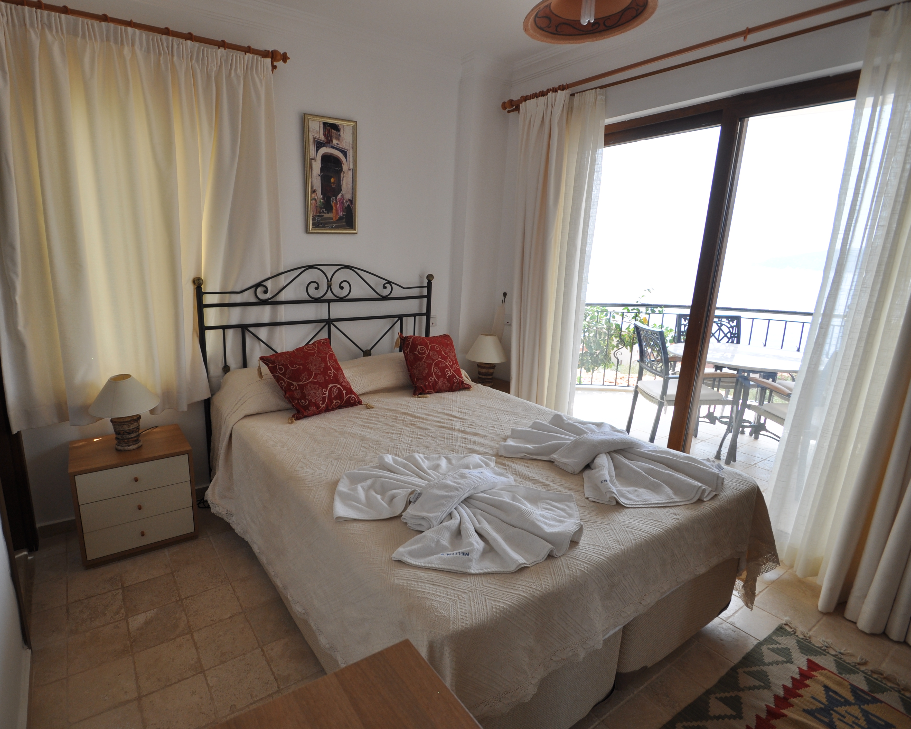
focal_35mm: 17
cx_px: 376
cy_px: 365
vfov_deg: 77.0
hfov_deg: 88.8
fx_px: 458
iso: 200
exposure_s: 1/125
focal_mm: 10
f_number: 5.6
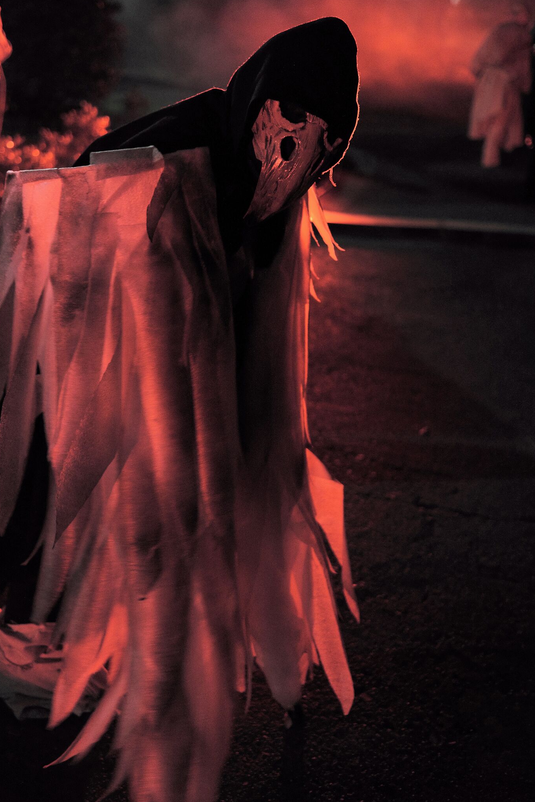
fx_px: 914
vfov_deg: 47.4
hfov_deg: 32.6
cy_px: 392
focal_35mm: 41
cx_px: 226
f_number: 1.4
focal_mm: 23
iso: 1600
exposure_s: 1/60
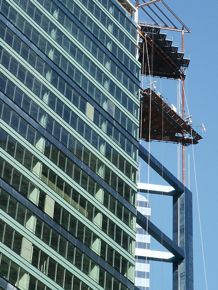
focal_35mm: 125
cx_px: 110
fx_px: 1049
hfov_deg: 11.9
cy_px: 121
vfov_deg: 15.8
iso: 64
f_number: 8
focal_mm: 20.75
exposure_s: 1/90
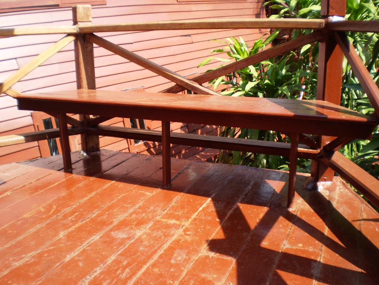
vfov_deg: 39.7
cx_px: 190
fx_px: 394
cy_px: 142
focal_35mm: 36
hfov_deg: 51.4
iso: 64
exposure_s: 1/250
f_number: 3.1
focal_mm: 6.3
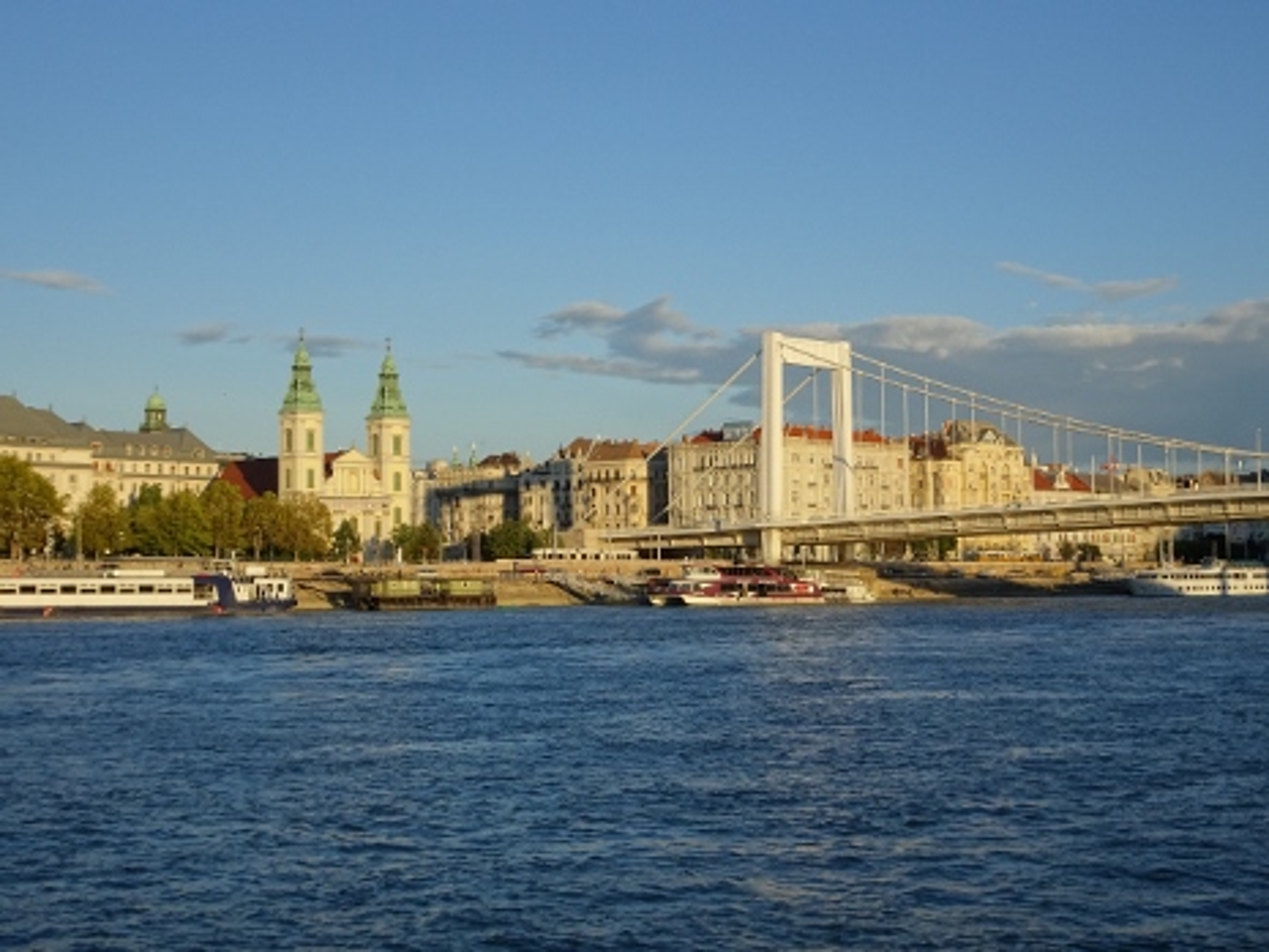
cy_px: 476
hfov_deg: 35.5
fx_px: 1980
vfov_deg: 27.0
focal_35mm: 54
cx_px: 634
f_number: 4.5
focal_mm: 9.18
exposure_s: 1/400
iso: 80
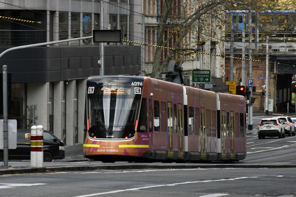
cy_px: 98
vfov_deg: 5.4
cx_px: 148
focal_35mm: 255
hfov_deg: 8.1
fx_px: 2097
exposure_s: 1/125
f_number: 13
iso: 450
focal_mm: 170
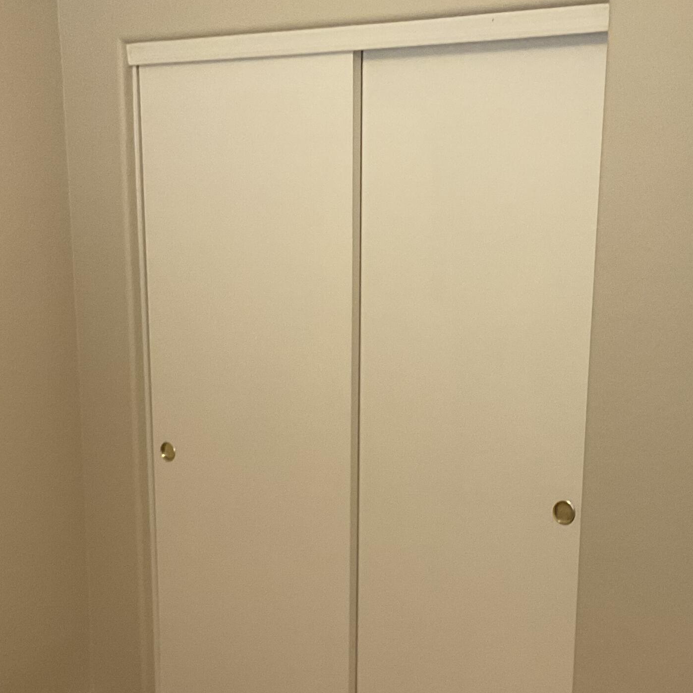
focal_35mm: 55
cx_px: 414
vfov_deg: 30.5
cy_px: 523
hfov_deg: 31.0
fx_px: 1246
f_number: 1.8
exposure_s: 1/60
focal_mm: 3
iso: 160
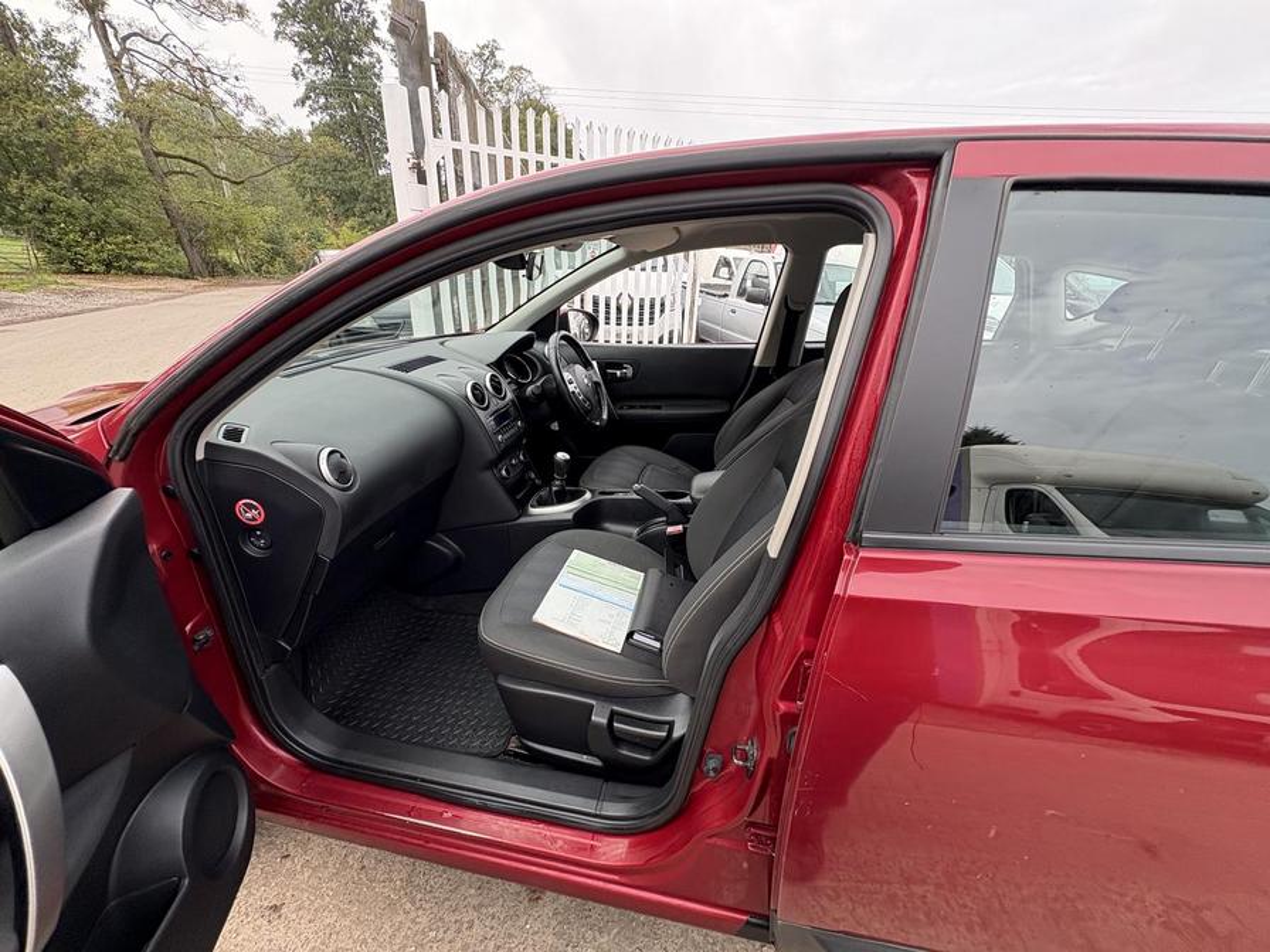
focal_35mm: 14
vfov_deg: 85.7
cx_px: 635
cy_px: 476
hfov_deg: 102.1
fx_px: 514
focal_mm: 2.22
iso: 80
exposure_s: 1/126
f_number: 2.2
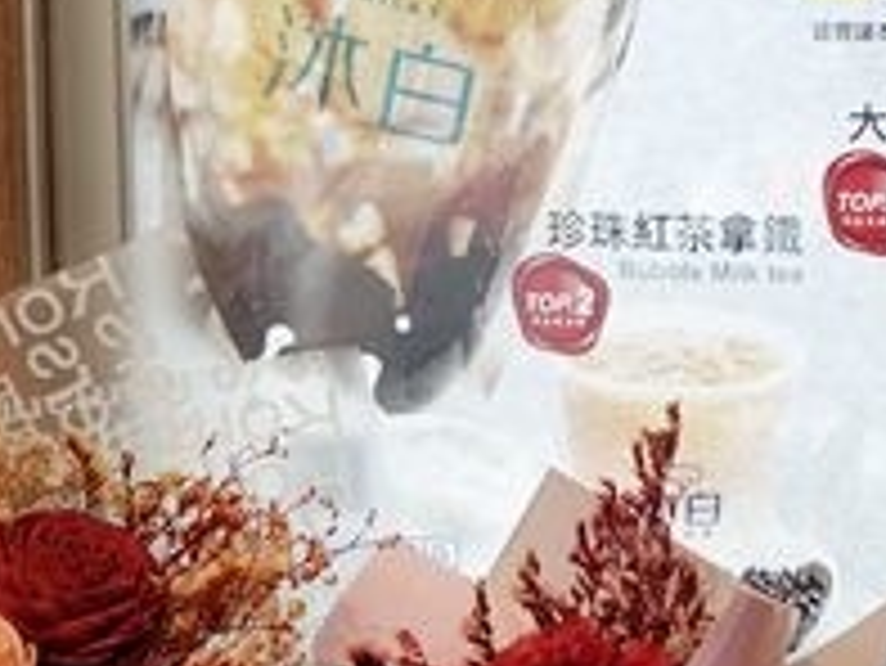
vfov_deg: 19.3
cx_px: 850
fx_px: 1946
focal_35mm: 76
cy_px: 223
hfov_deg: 24.7
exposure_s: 1/125
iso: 125
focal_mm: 9.02
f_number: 2.8
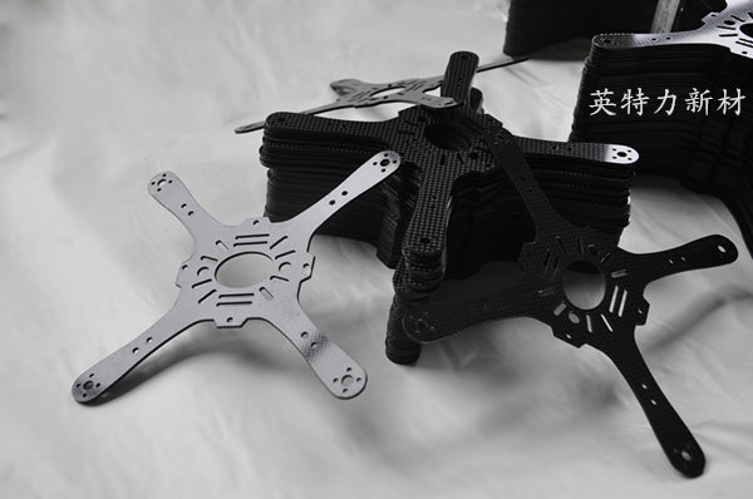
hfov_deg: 41.2
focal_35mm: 48
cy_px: 250
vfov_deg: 28.0
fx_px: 1002
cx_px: 376
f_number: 6.7
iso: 800
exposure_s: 1/180
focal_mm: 32
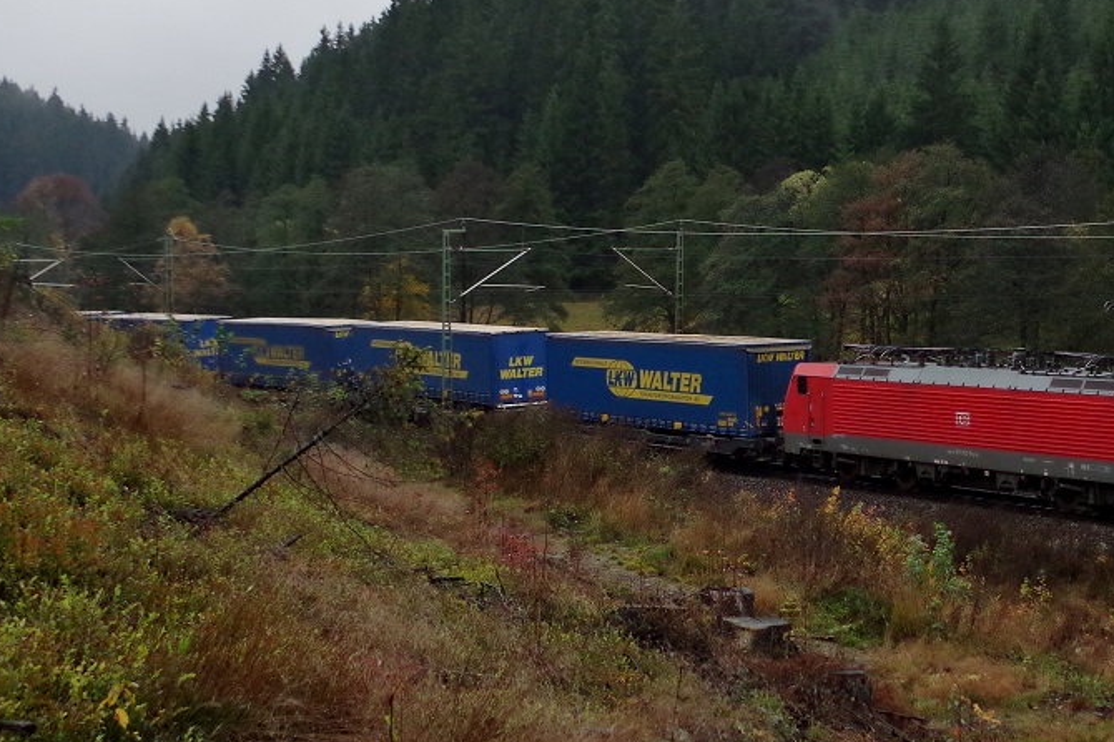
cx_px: 801
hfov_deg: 35.6
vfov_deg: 24.6
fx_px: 1701
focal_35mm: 55
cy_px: 316
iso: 1600
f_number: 5.6
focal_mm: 24.38
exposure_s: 1/800
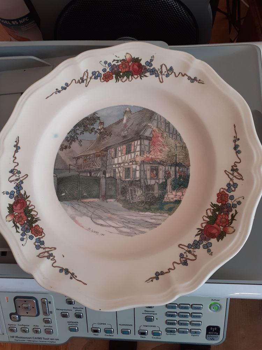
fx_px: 272
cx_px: 131
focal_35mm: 27
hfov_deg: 51.4
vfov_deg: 65.3
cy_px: 175
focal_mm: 3.6
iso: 80
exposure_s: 1/100
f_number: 1.9
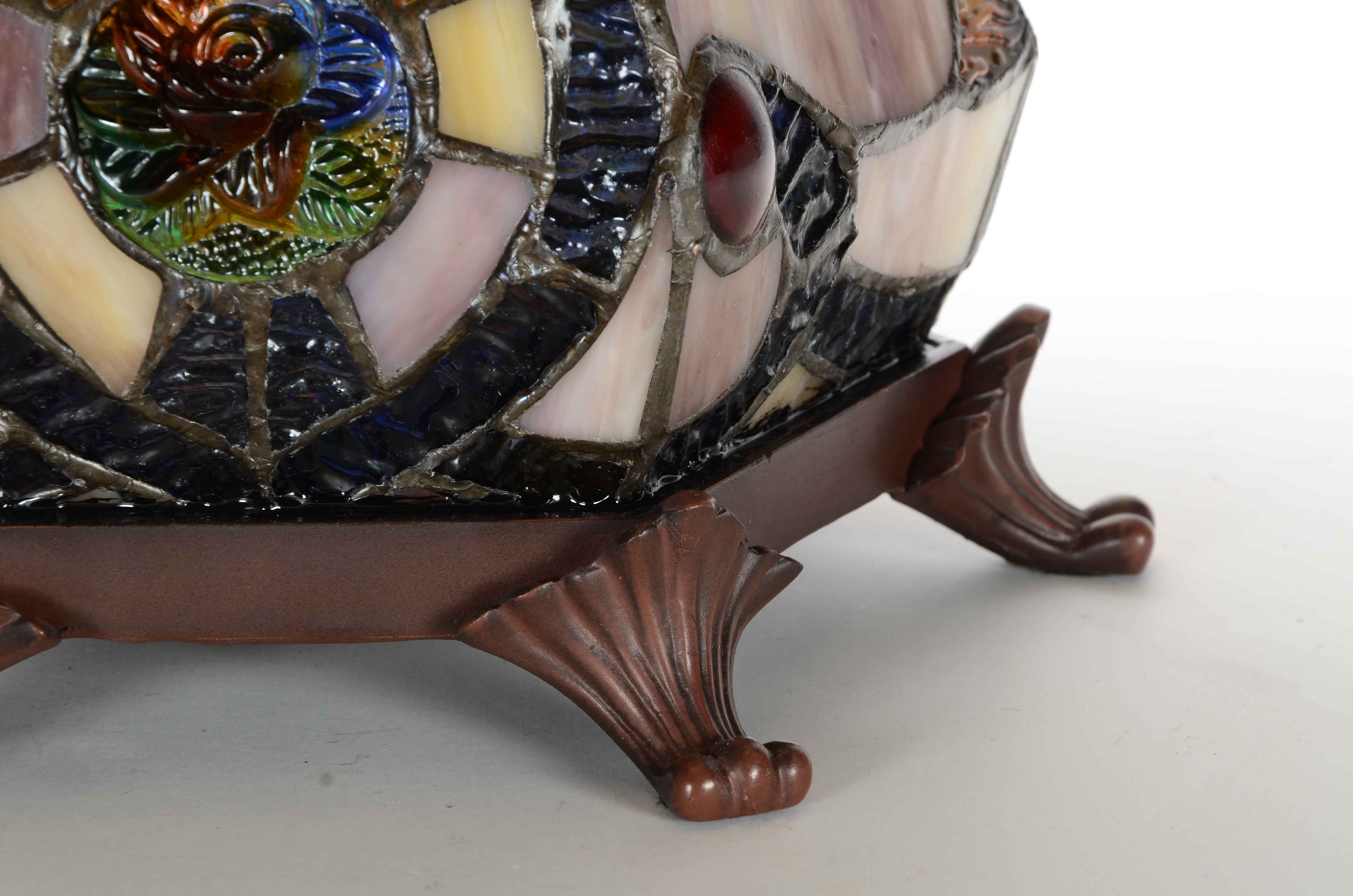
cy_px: 448
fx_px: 5907
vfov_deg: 8.7
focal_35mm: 158
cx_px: 676
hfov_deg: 13.1
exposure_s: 1/160
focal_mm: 105
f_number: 13
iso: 200
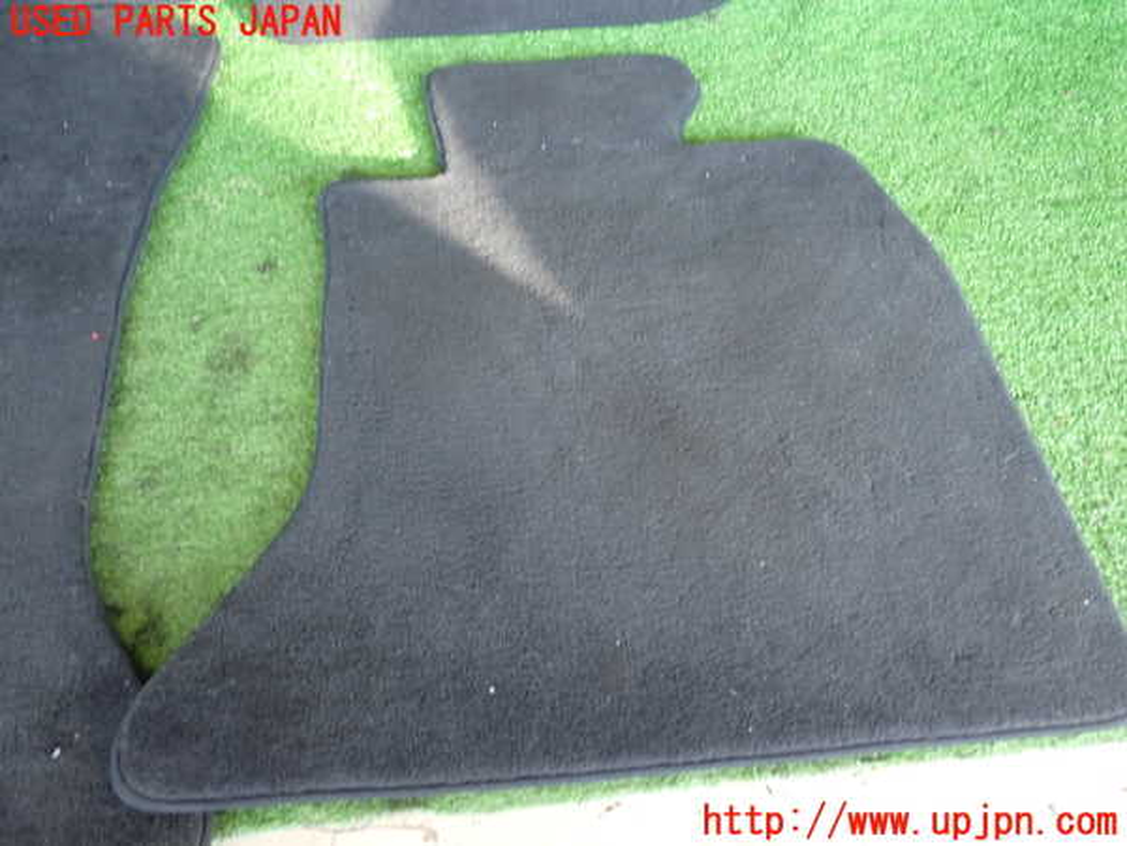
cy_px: 423
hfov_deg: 56.8
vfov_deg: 44.2
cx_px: 564
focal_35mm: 32
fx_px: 1042
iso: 200
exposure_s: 1/40
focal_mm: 5.79
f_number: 2.4
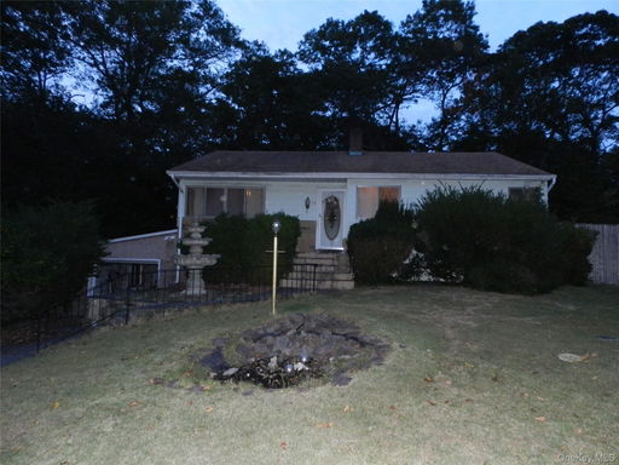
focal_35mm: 23
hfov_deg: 73.9
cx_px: 310
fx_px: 411
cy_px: 232
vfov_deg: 58.9
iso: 800
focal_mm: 4
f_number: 3.4
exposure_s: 1/30
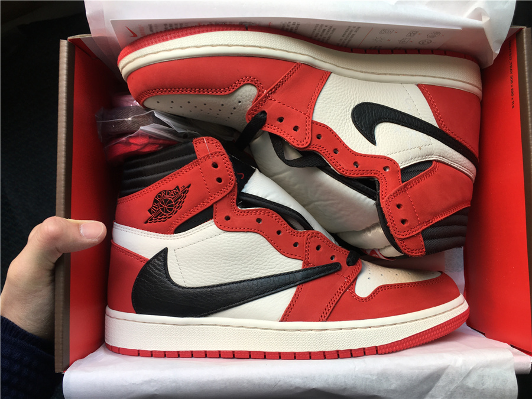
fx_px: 446
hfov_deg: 61.7
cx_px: 266
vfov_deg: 48.2
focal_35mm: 29
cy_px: 200
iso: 25
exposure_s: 1/50
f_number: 2.2
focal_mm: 4.15
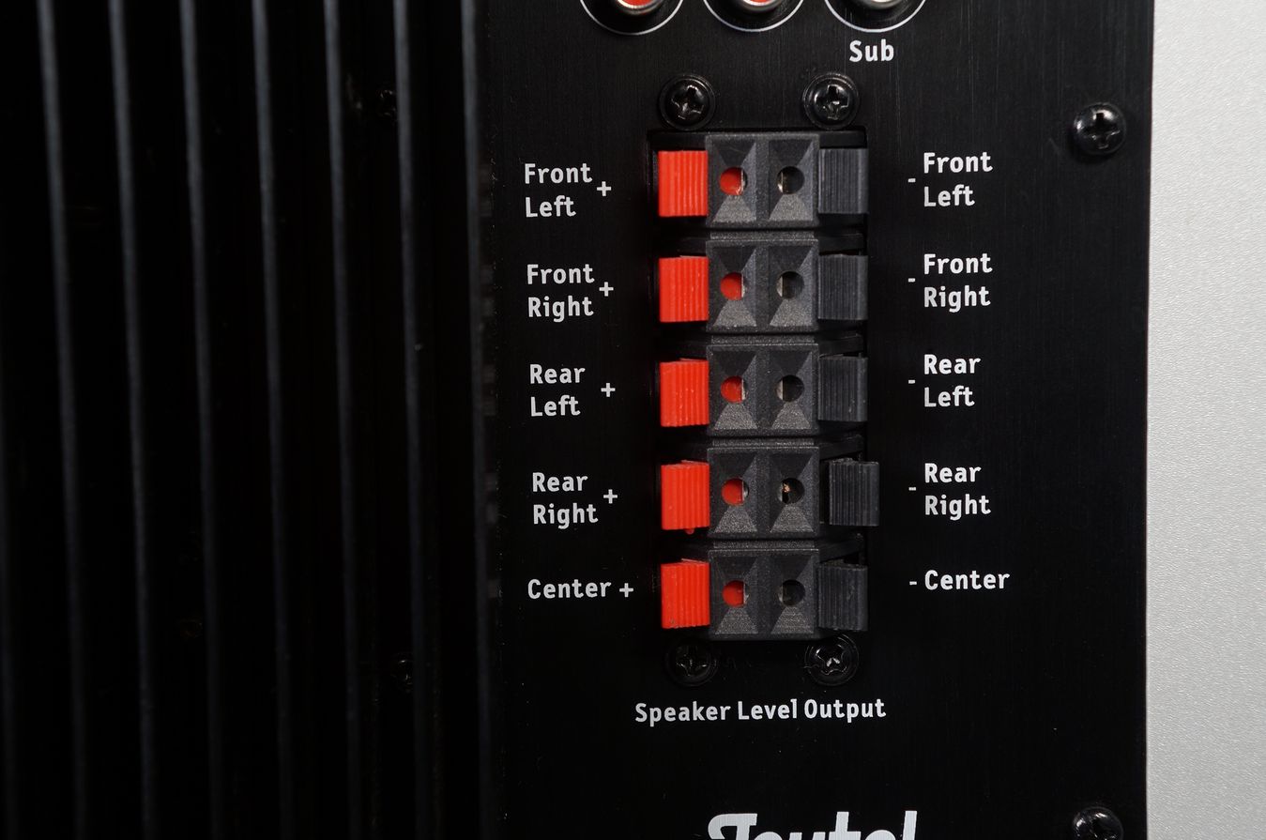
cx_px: 633
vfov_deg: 19.7
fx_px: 2423
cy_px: 420
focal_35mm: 69
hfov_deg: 29.3
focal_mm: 46
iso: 200
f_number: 6.3
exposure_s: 1/20
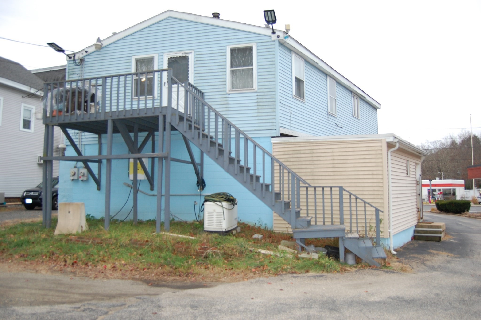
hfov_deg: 67.4
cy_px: 160
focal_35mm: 27
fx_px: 360
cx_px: 240
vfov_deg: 47.9
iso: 400
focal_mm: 18
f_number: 3.5
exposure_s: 1/160
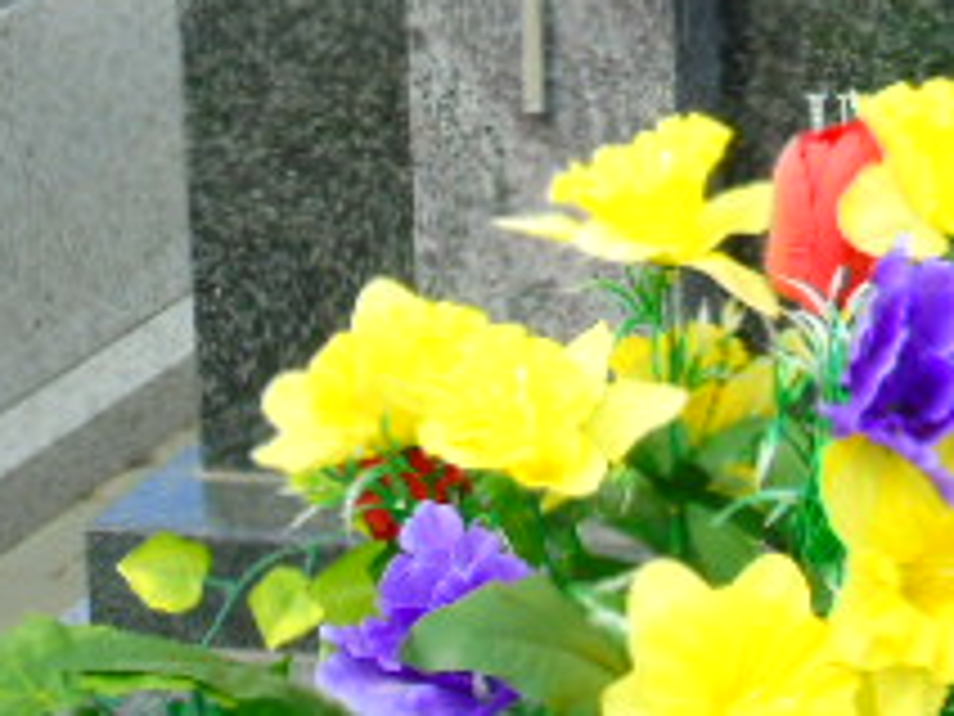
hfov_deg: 9.2
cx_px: 1030
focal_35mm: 214
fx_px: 5898
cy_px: -275
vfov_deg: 6.9
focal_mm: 13
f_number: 4.7
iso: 80
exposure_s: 1/200
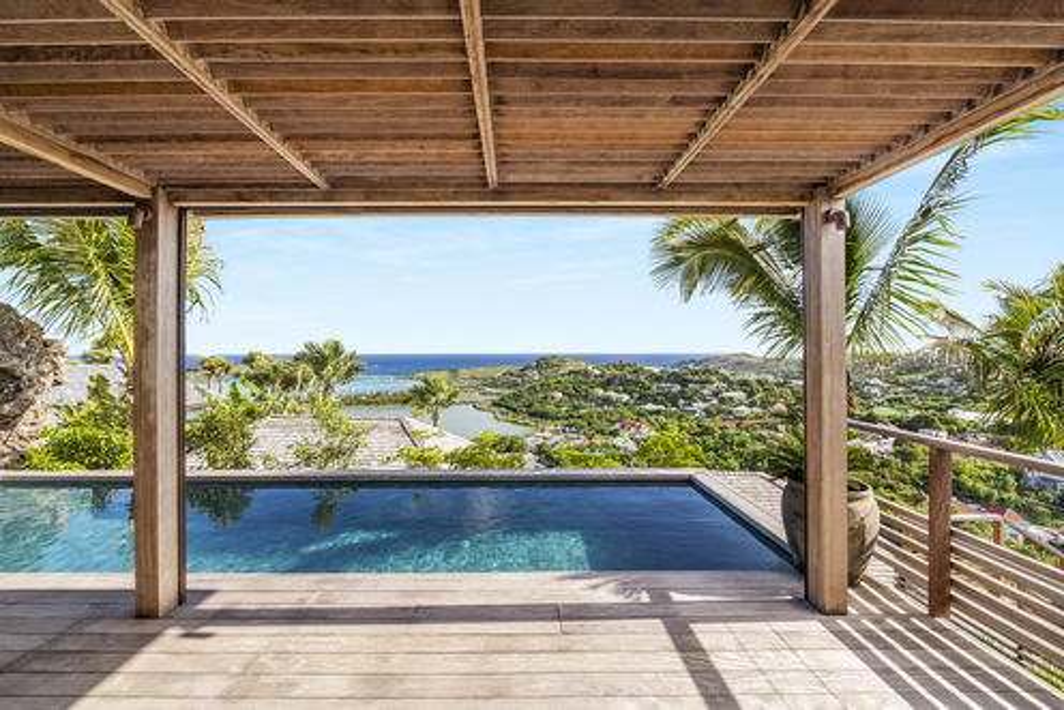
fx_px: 414
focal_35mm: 14
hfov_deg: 104.2
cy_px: 355
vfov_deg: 81.2
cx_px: 532
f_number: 11
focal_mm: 14
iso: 64
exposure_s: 1/20
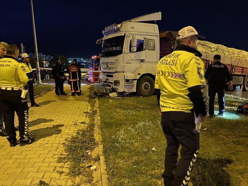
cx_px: 124
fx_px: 186
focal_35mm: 26
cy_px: 93
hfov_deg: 67.3
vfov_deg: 53.0
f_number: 1.8
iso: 1000
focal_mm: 4.25
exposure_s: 1/20
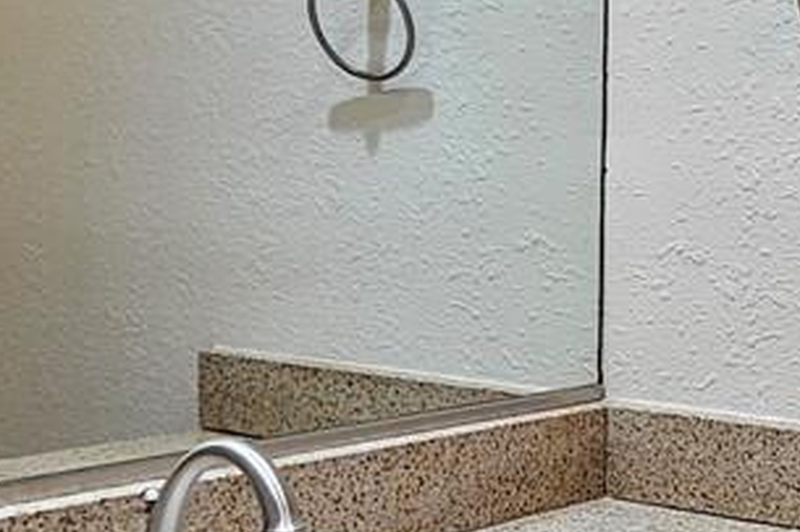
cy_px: 244
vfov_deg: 19.2
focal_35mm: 71
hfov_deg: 28.0
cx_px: 609
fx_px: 1577
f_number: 2.2
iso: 64
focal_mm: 2.2
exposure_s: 1/60
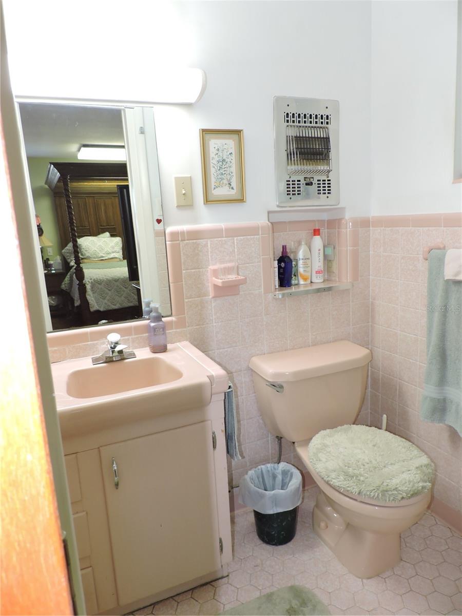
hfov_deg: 56.8
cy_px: 308
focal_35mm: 24
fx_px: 427
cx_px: 231
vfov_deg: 71.6
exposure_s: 1/40
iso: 280
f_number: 3
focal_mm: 4.3
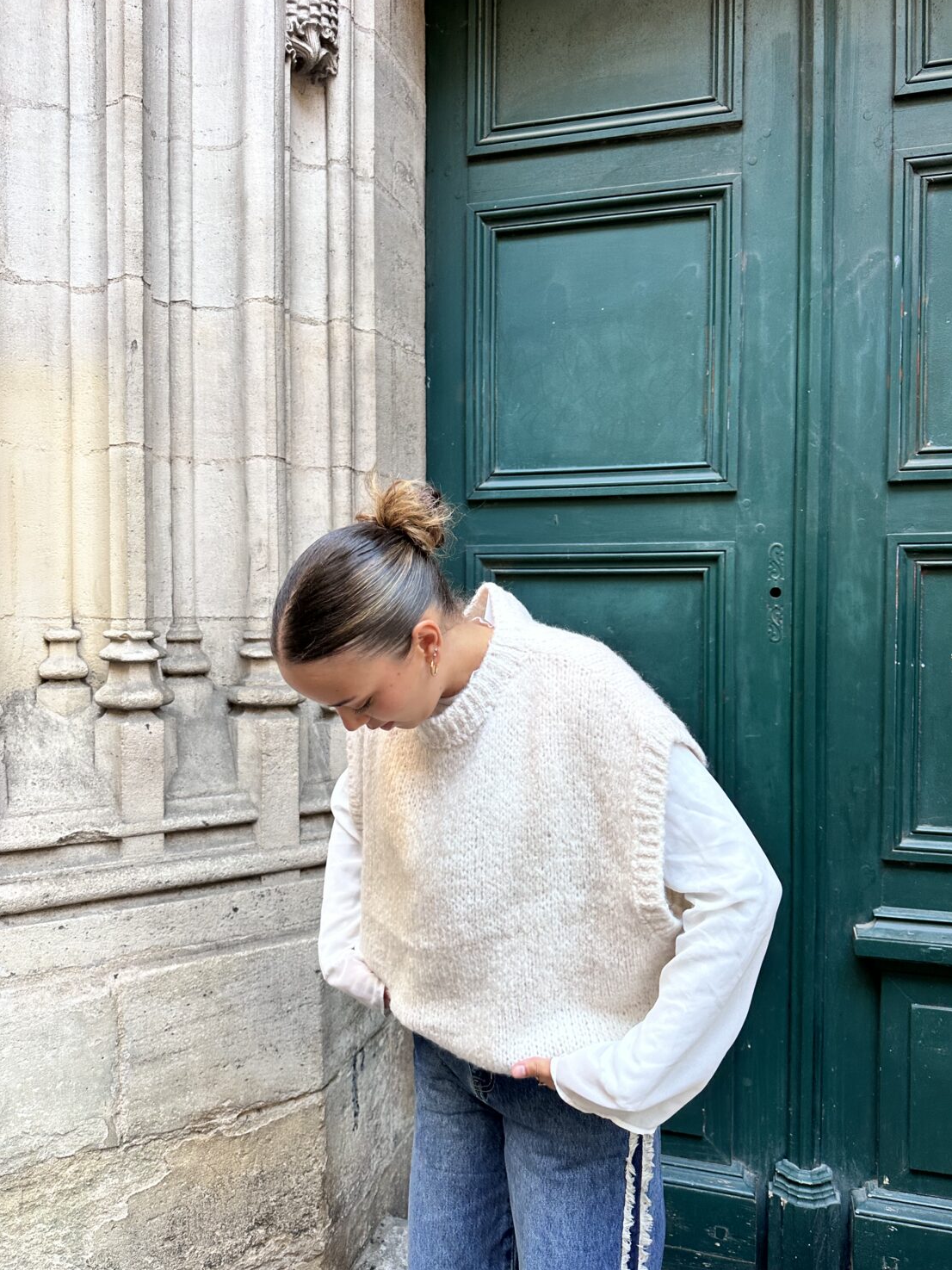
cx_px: 494
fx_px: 917
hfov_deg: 54.9
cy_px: 637
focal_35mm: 25
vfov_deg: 69.4
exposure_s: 1/121
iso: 160
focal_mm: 6.86
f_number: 1.78
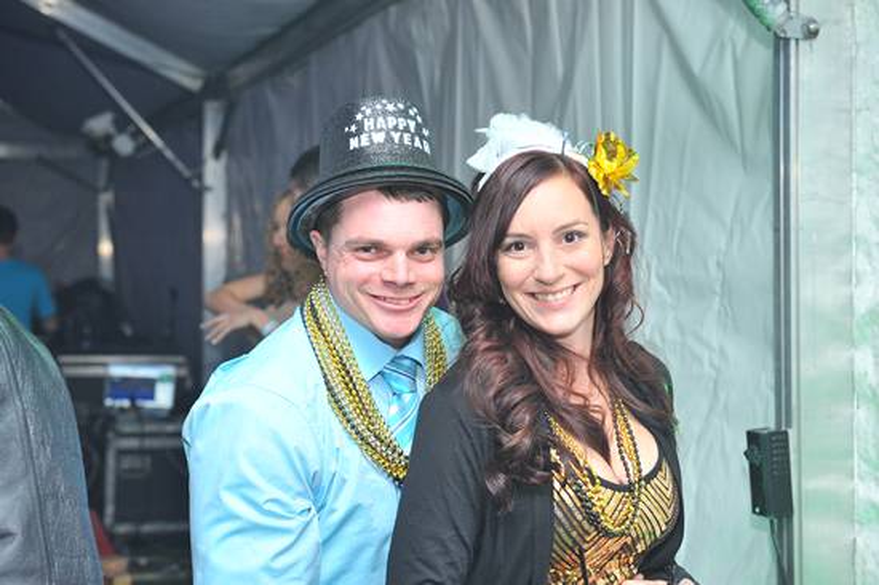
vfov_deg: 24.2
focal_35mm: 56
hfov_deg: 35.7
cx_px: 440
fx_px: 1366
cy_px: 292
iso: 1250
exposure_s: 1/100
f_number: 5
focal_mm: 56
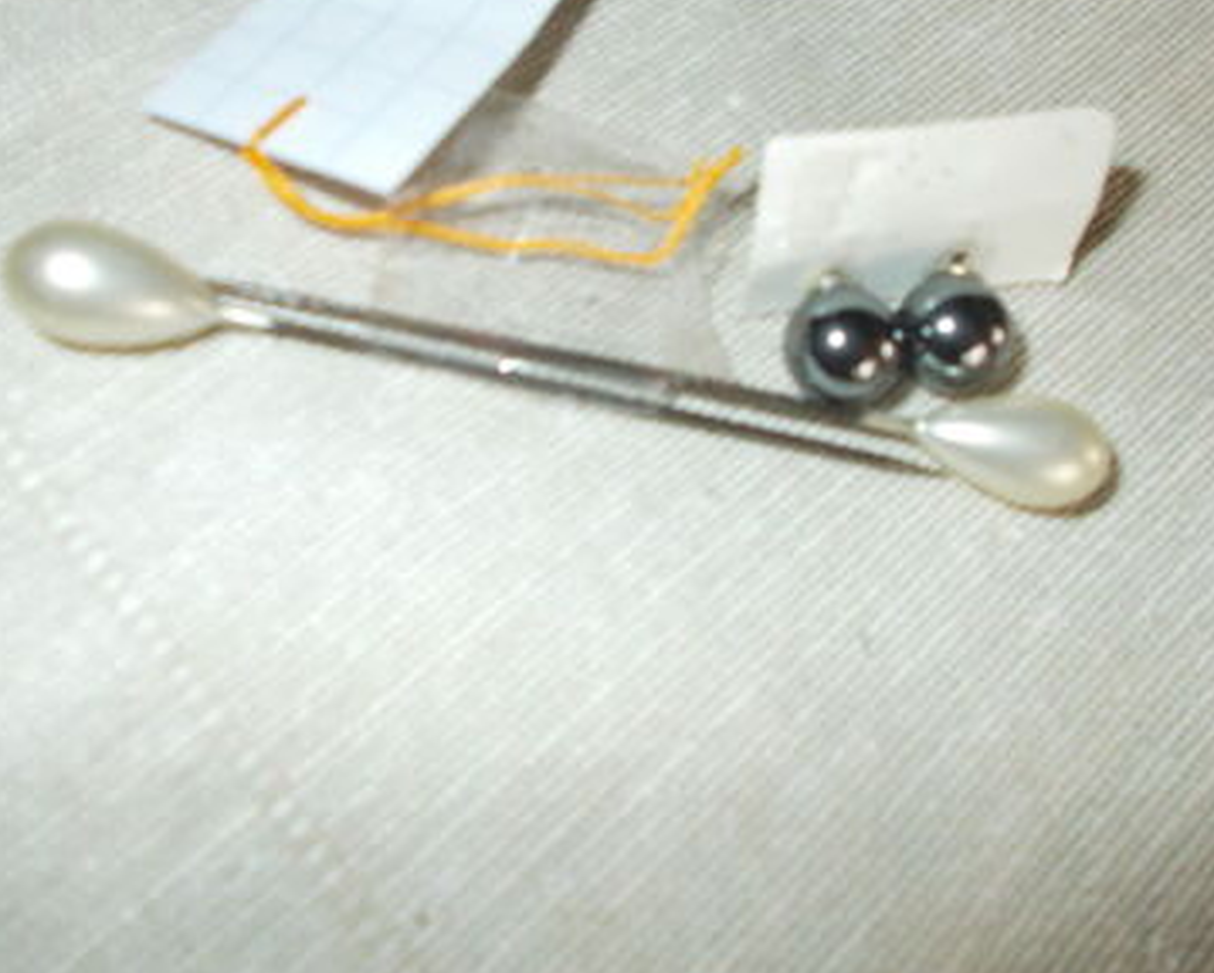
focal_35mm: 34
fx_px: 1223
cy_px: 370
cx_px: 576
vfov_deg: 43.1
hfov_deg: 52.8
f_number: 3.2
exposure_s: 1/25
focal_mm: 4.6
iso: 200
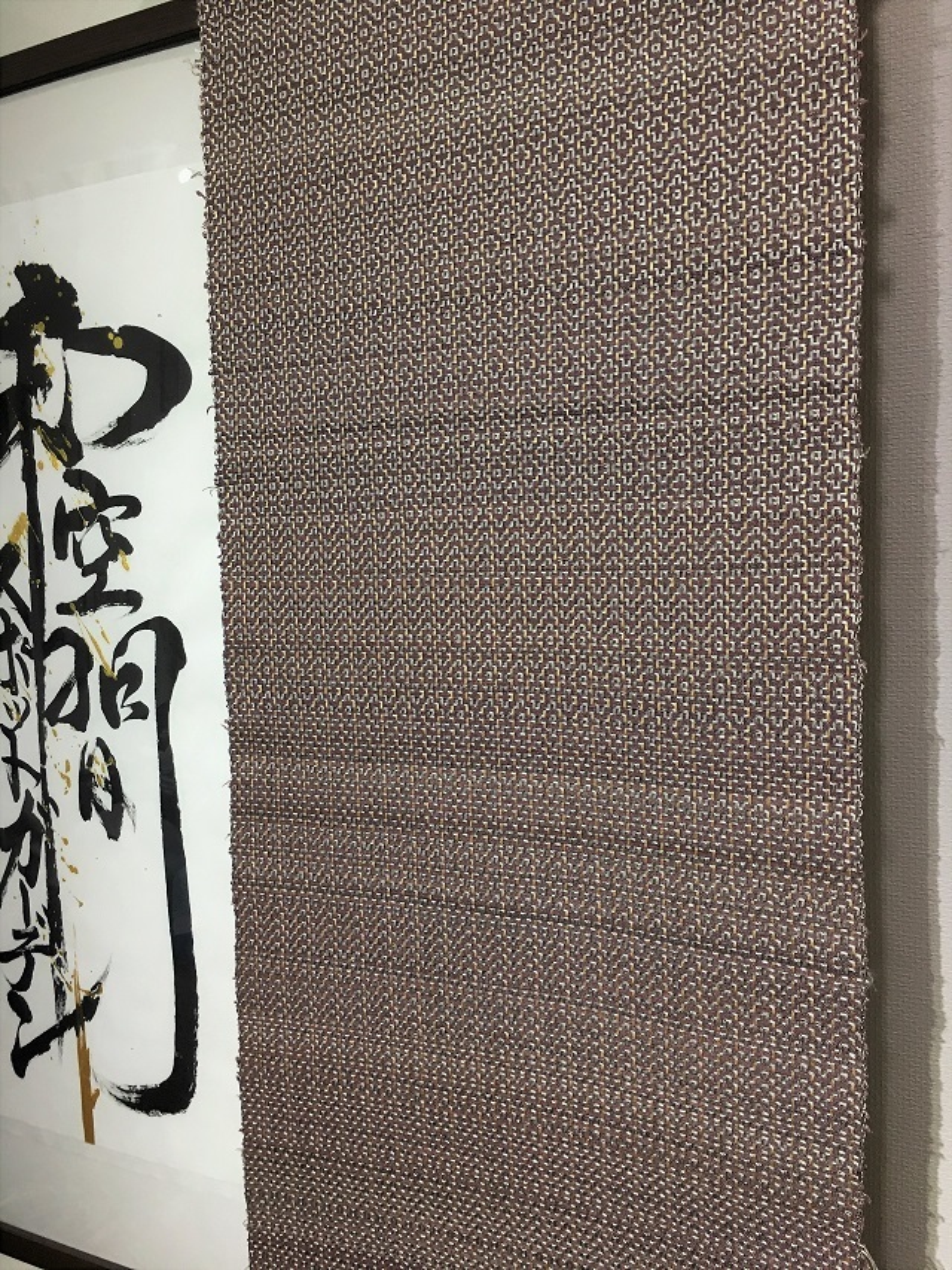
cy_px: 635
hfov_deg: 48.2
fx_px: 1063
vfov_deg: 61.7
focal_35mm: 29
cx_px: 476
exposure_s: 1/30
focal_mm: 4.15
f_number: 2.2
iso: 32
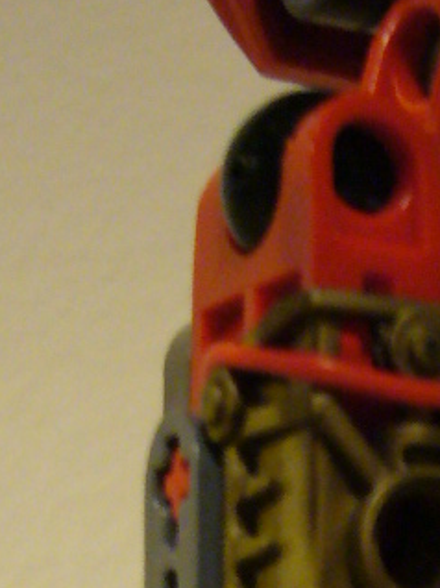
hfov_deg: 10.2
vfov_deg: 12.5
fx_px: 2393
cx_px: 603
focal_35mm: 141
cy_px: 1128
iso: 200
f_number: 2.8
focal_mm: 5.8
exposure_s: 1/5
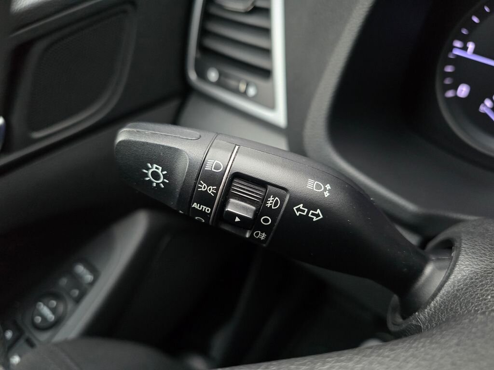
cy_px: 185
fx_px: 328
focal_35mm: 23
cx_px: 247
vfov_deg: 58.9
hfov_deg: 73.9
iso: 800
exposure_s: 1/120
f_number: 1.7
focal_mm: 6.3
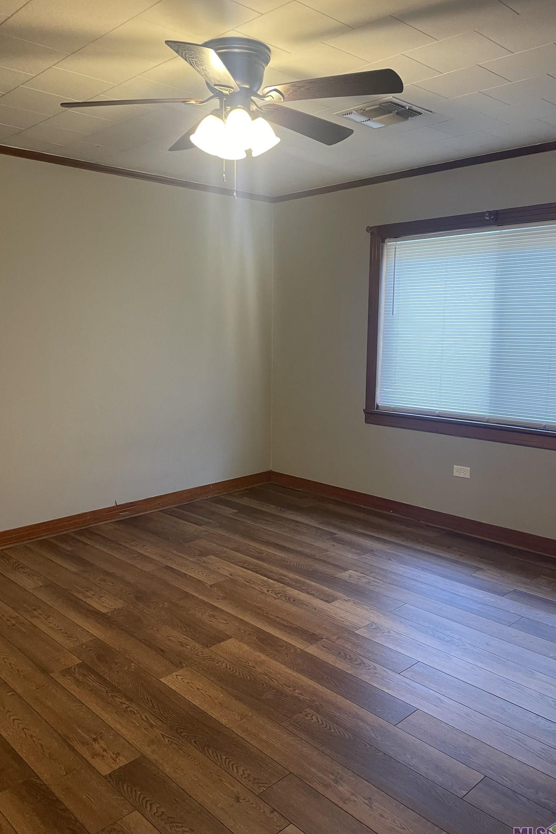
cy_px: 418
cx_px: 246
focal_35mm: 28
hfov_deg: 46.3
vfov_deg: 65.5
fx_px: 649
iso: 200
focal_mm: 4.2
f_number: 1.6
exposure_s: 1/60
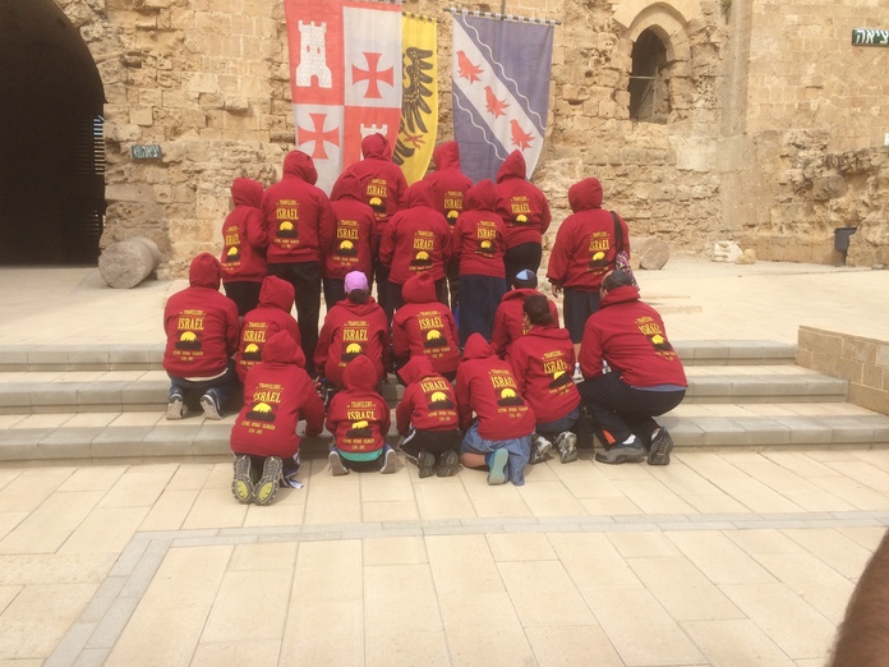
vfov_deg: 46.8
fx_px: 770
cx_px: 430
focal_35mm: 30
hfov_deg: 60.0
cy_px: 325
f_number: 2.2
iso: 32
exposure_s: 1/1053
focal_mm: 4.15
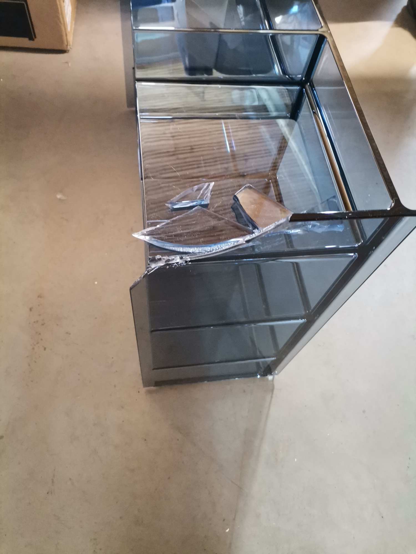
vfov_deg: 67.3
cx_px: 208
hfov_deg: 53.1
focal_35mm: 26
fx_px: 417
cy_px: 277
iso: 1000
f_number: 1.8
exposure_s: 1/25
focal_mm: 4.75
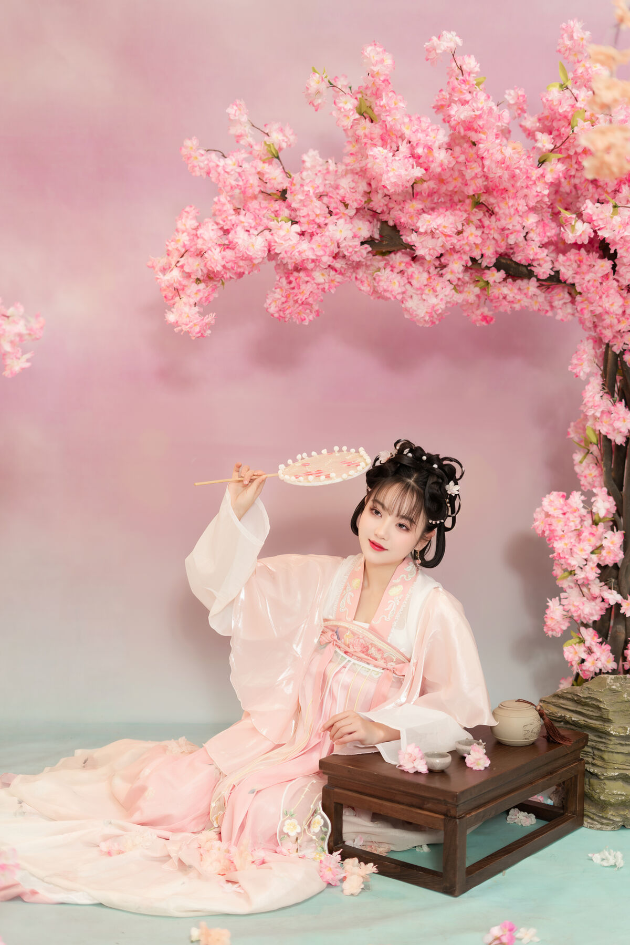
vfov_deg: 39.6
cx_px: 315
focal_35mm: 50
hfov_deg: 27.0
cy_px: 472
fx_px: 1312
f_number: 2.2
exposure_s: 1/100
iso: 100
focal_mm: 50
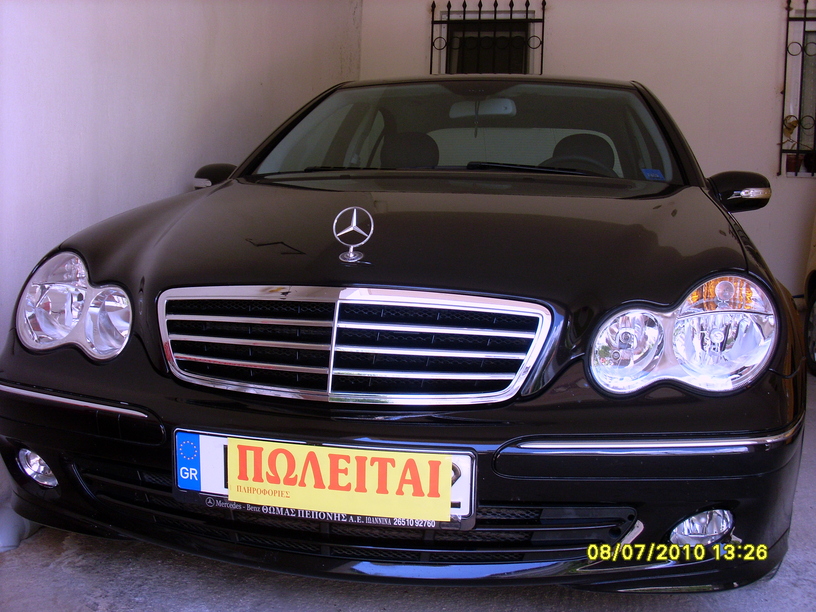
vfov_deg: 37.7
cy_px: 306
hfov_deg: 49.0
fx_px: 896
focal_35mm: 38
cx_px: 408
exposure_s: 1/180
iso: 80
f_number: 3
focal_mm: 6.3
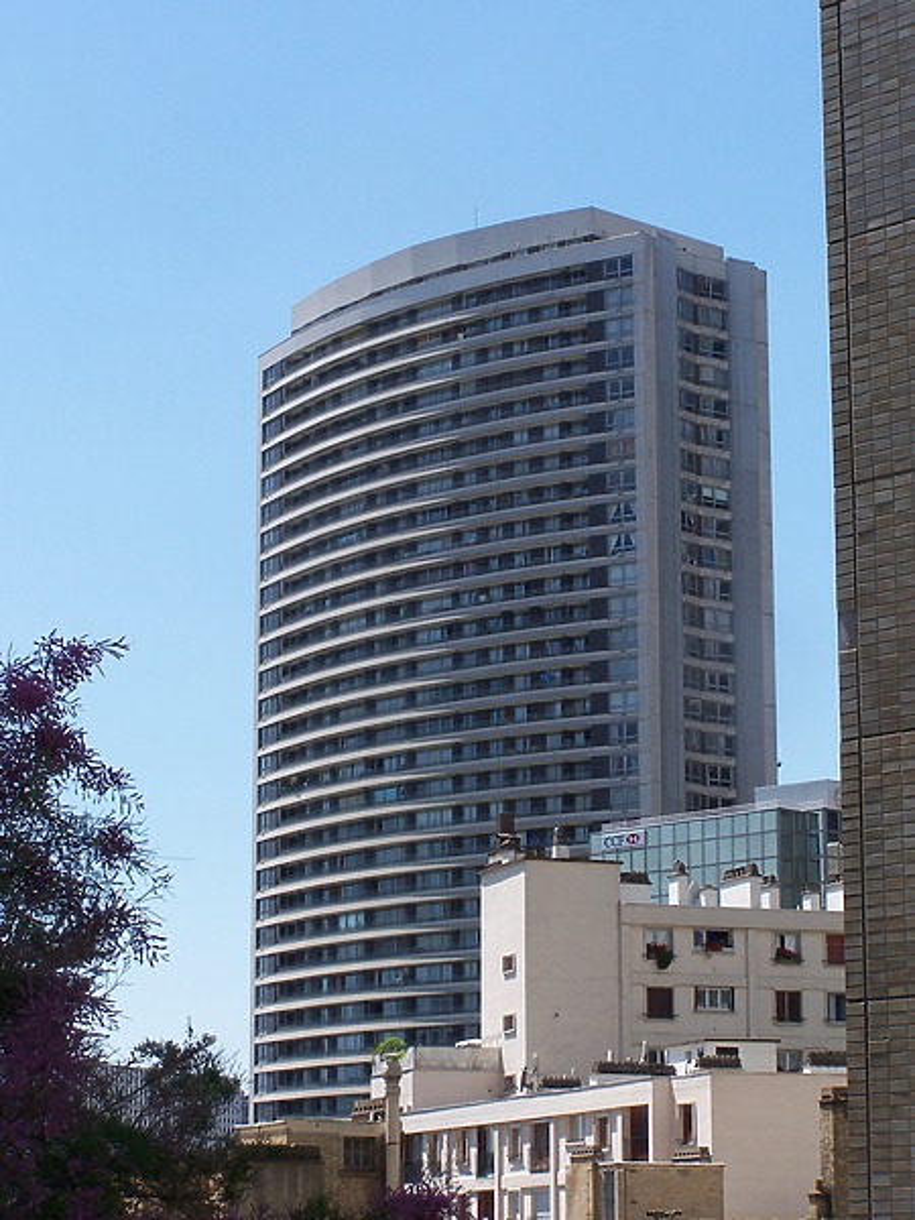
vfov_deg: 20.9
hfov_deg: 15.7
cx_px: 458
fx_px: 3313
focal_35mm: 94
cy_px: 610
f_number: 4.5
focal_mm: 15.6
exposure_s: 1/500
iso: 80
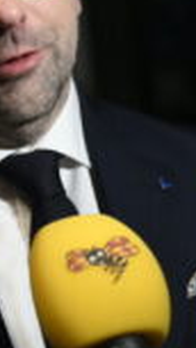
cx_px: -55
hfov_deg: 8.8
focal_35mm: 136
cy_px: 73
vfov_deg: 15.7
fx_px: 1257
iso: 2000
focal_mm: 44
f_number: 2.8
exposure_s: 1/250
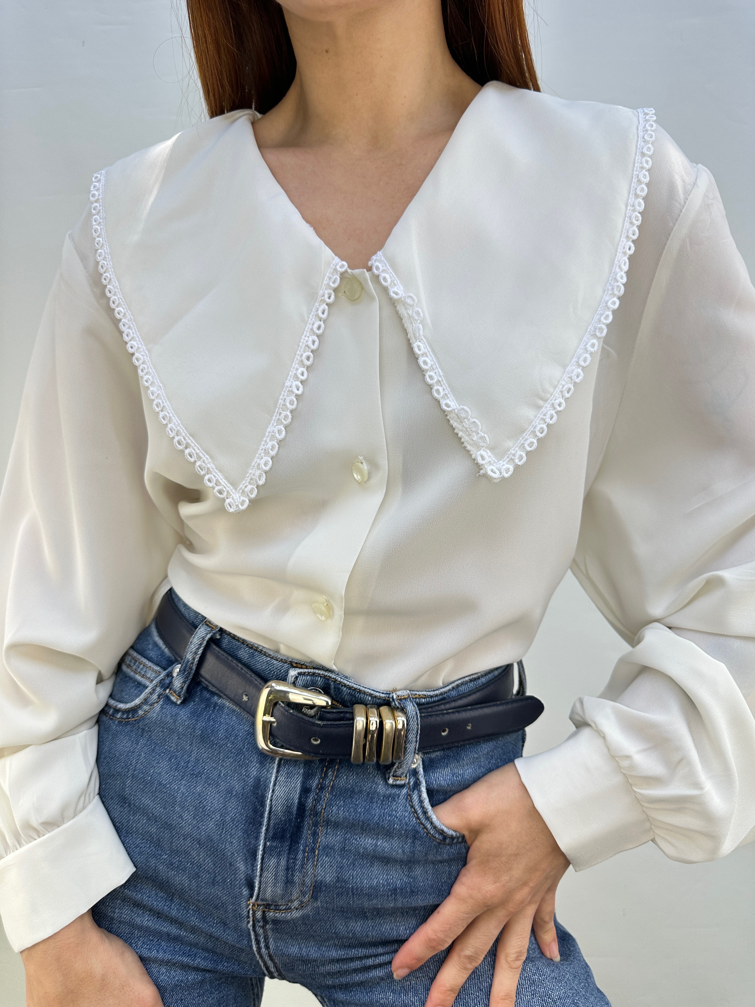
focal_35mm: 24
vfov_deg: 71.6
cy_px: 504
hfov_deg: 56.8
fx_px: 698
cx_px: 378
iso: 80
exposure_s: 1/508
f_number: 1.78
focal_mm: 6.86
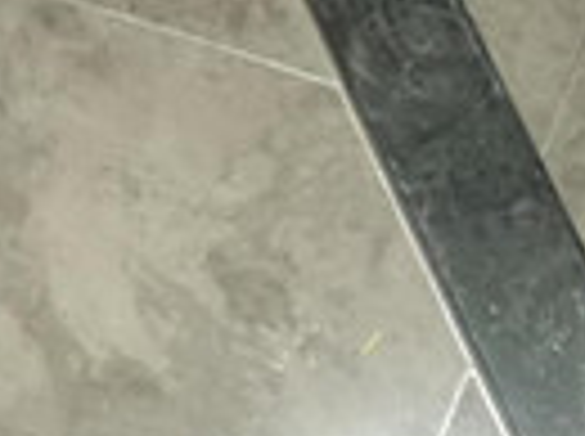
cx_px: -112
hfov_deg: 17.9
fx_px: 1771
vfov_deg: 14.0
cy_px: 337
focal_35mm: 105
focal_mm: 2.26
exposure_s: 1/16.7
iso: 800
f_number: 2.2
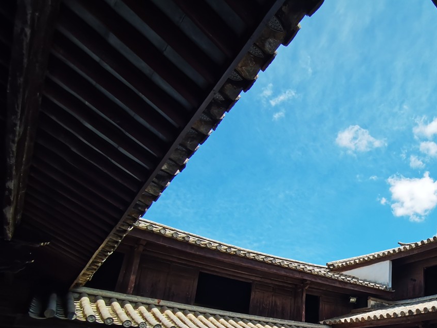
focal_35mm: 30
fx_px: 379
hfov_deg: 54.1
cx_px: 374
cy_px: 272
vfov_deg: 44.1
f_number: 2.2
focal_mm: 2.26
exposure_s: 1/776
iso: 50
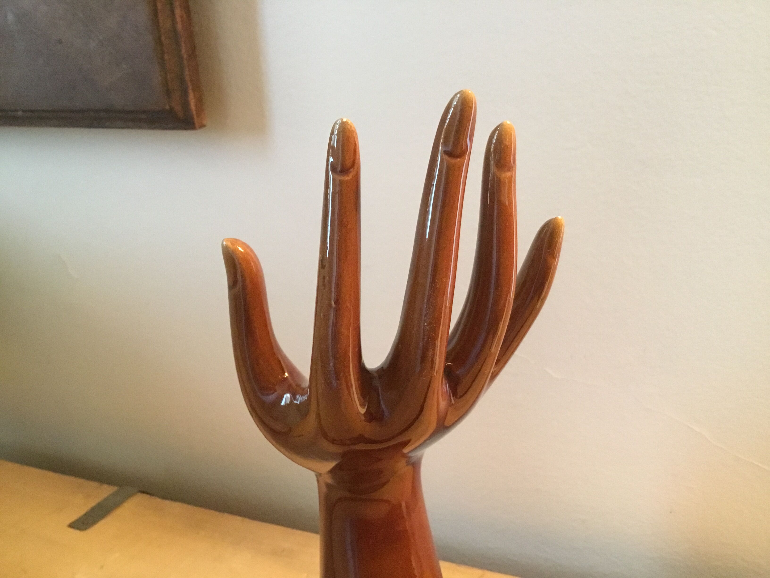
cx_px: 385
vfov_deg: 45.4
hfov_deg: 58.4
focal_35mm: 31
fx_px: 690
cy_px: 289
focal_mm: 3.3
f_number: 2.4
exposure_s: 1/17
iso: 250
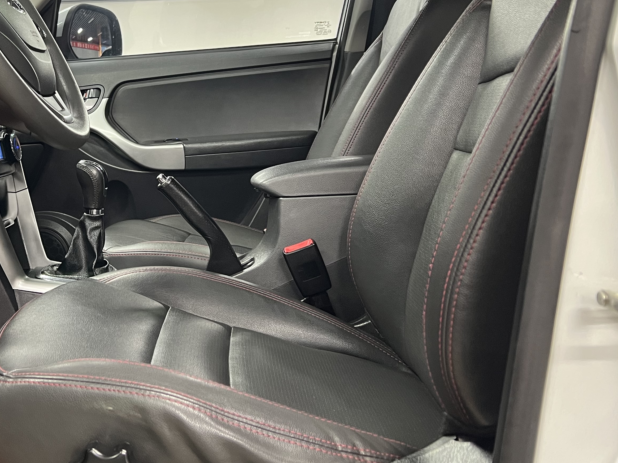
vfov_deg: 31.6
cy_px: 119
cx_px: 95
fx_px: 803
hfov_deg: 39.8
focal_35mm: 45
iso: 200
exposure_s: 1/50
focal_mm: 5.7
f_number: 1.5
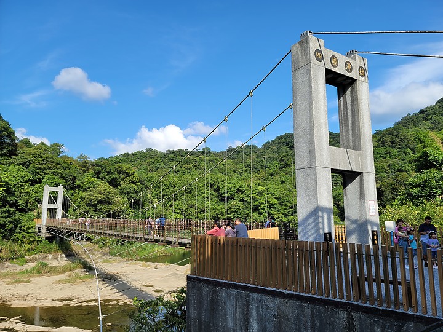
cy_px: 166
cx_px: 222
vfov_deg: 54.9
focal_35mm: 25
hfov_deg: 69.4
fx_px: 320
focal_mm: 7
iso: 20
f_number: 1.8
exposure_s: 1/686
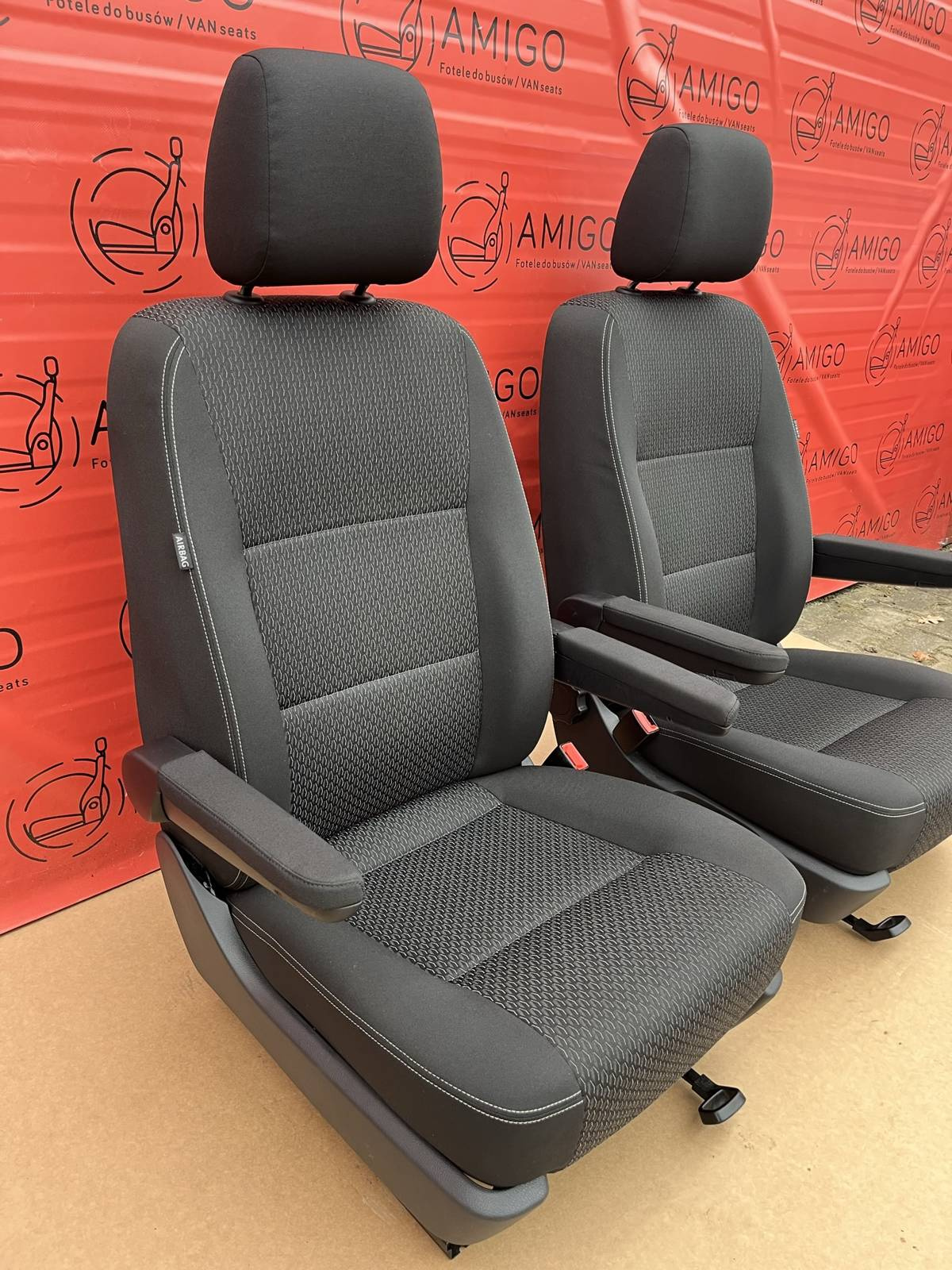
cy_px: 635
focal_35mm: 26
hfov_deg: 53.1
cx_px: 476
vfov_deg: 67.3
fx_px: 953
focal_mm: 5.1
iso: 125
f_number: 1.6
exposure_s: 1/99
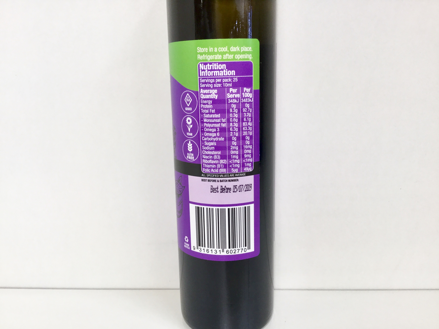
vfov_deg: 45.4
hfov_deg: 58.4
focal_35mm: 31
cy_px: 164
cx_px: 220
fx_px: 393
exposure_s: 1/33
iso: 64
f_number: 2.4
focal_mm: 3.3
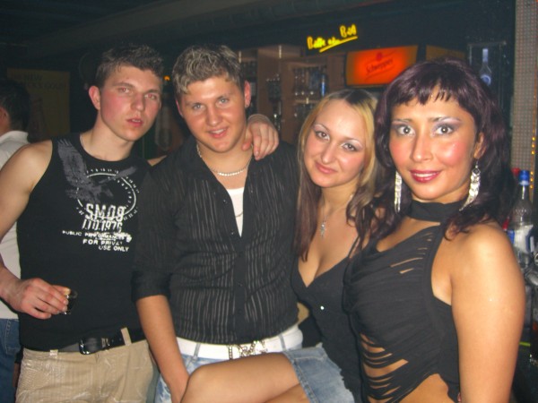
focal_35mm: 38
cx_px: 269
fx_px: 591
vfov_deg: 37.7
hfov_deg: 49.0
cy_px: 202
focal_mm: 7.9
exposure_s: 1/60
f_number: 2.8
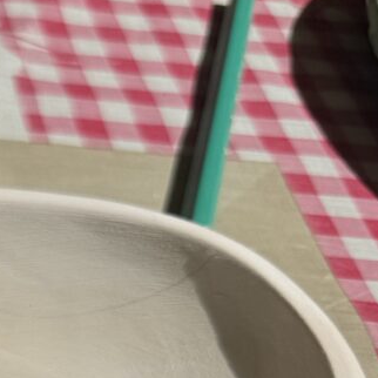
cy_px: 518
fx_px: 1174
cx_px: -403
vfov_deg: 17.0
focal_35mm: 95
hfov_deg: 14.7
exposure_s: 1/9009
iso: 80
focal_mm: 6.76
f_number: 1.78
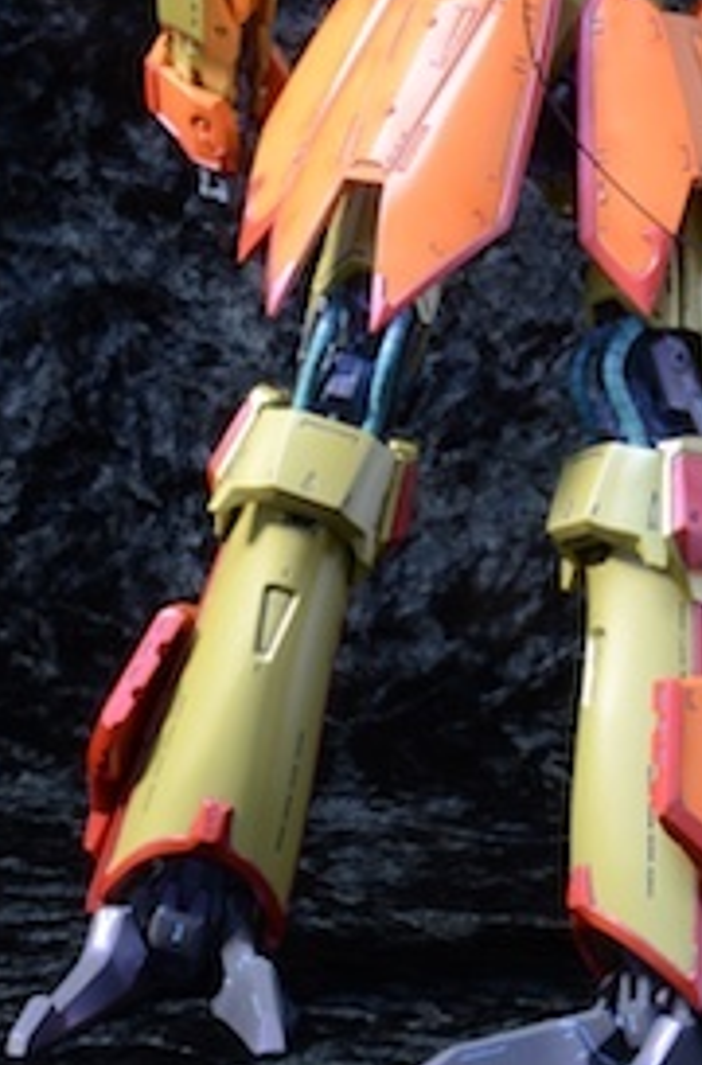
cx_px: 599
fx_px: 4863
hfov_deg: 8.2
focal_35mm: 165
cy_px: 281
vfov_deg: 12.5
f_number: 32
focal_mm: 50
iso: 100
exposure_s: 8
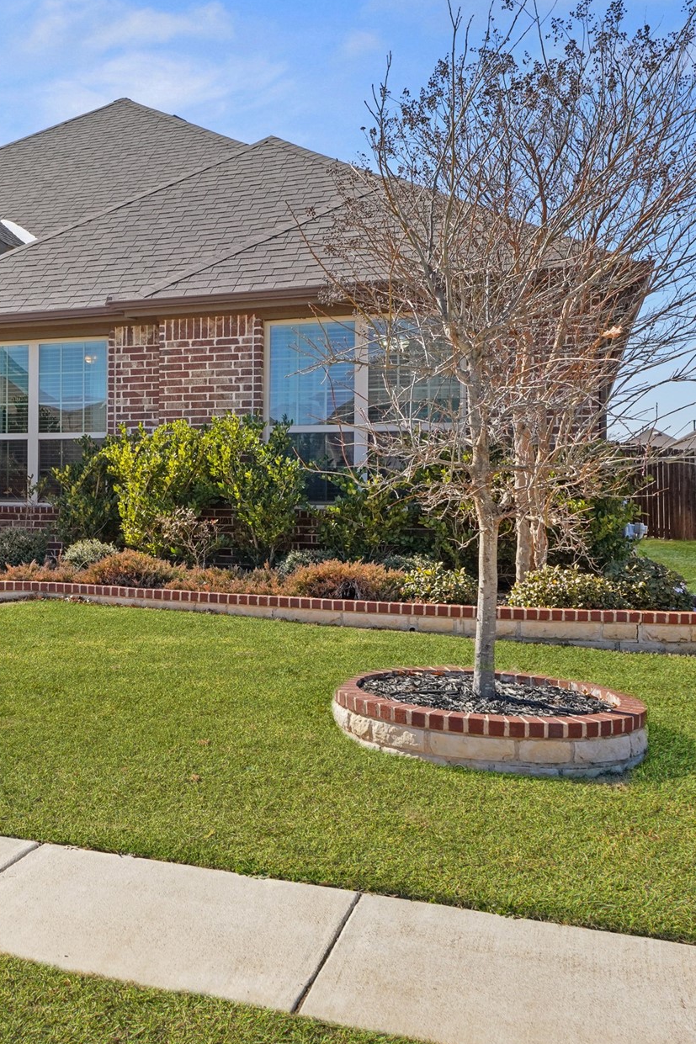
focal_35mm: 42
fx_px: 1218
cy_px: 464
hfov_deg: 29.7
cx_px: -1
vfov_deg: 46.3
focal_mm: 24
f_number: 9
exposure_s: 1/160
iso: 640
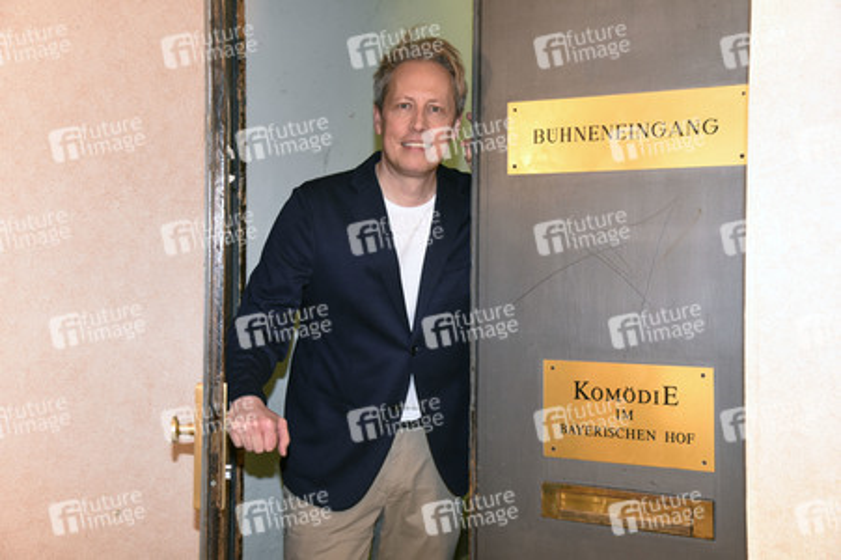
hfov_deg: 39.6
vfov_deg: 27.0
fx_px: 1167
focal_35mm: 50
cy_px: 280
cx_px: 420
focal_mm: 50
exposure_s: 1/60
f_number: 6.3
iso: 3200
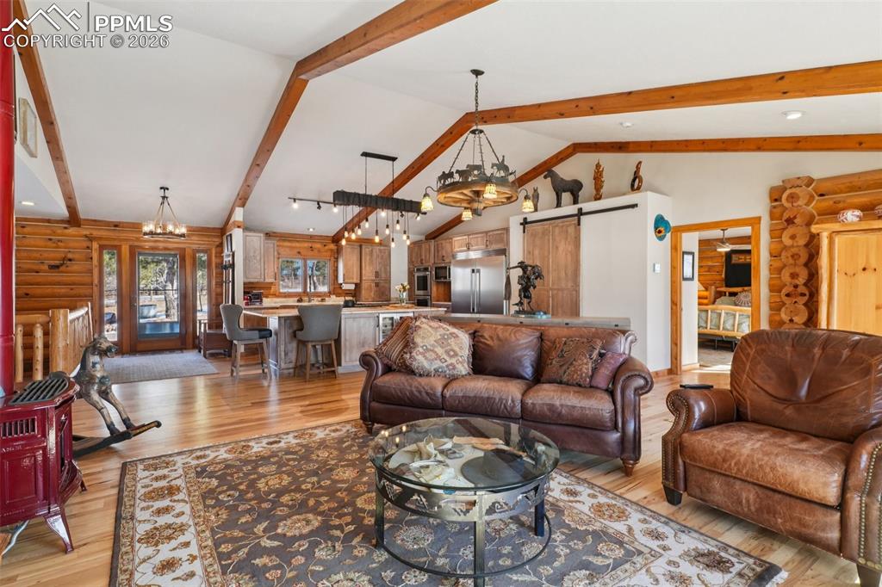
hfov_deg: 95.0
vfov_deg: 72.0
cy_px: 294
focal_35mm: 16
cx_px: 441
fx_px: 404
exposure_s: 1/30
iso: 320
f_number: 8
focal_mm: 11
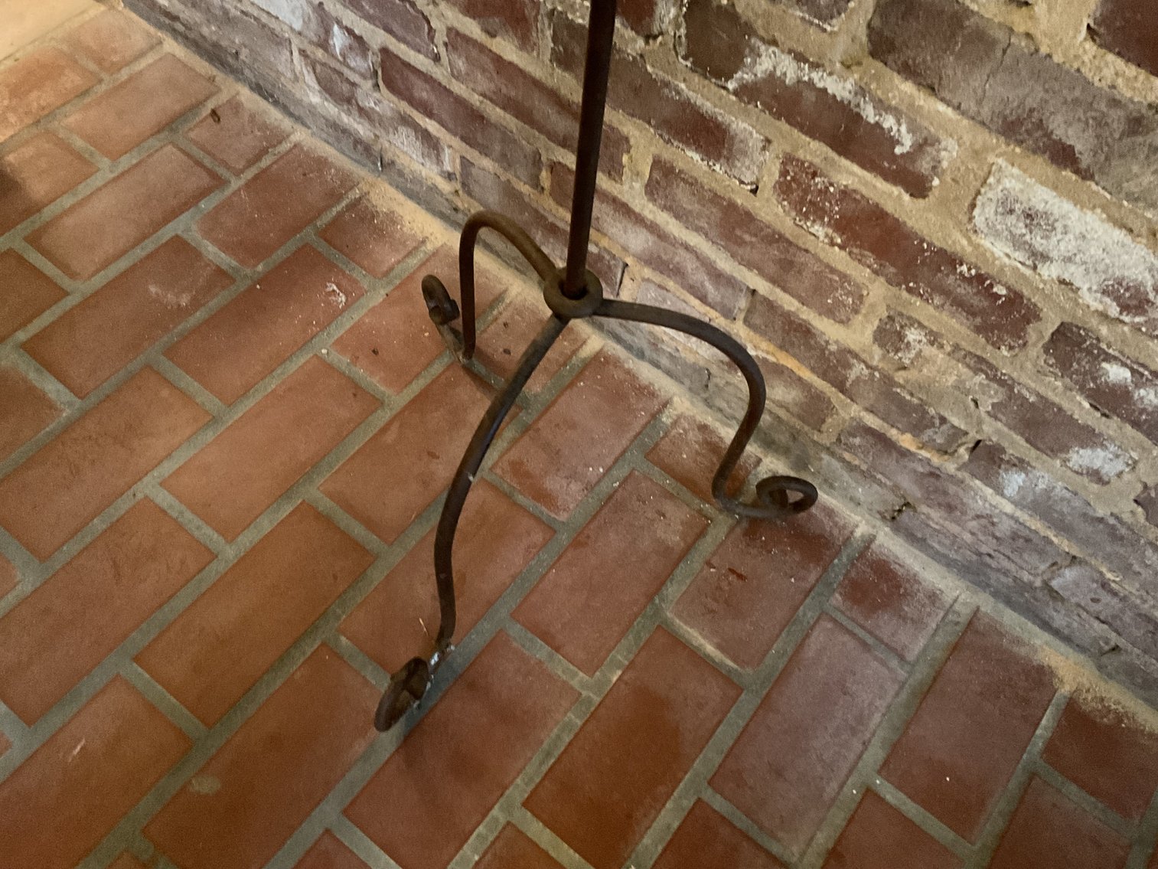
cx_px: 579
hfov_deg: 61.7
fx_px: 970
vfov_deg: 48.2
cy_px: 434
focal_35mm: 29
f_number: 1.8
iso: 500
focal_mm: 3
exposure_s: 1/24
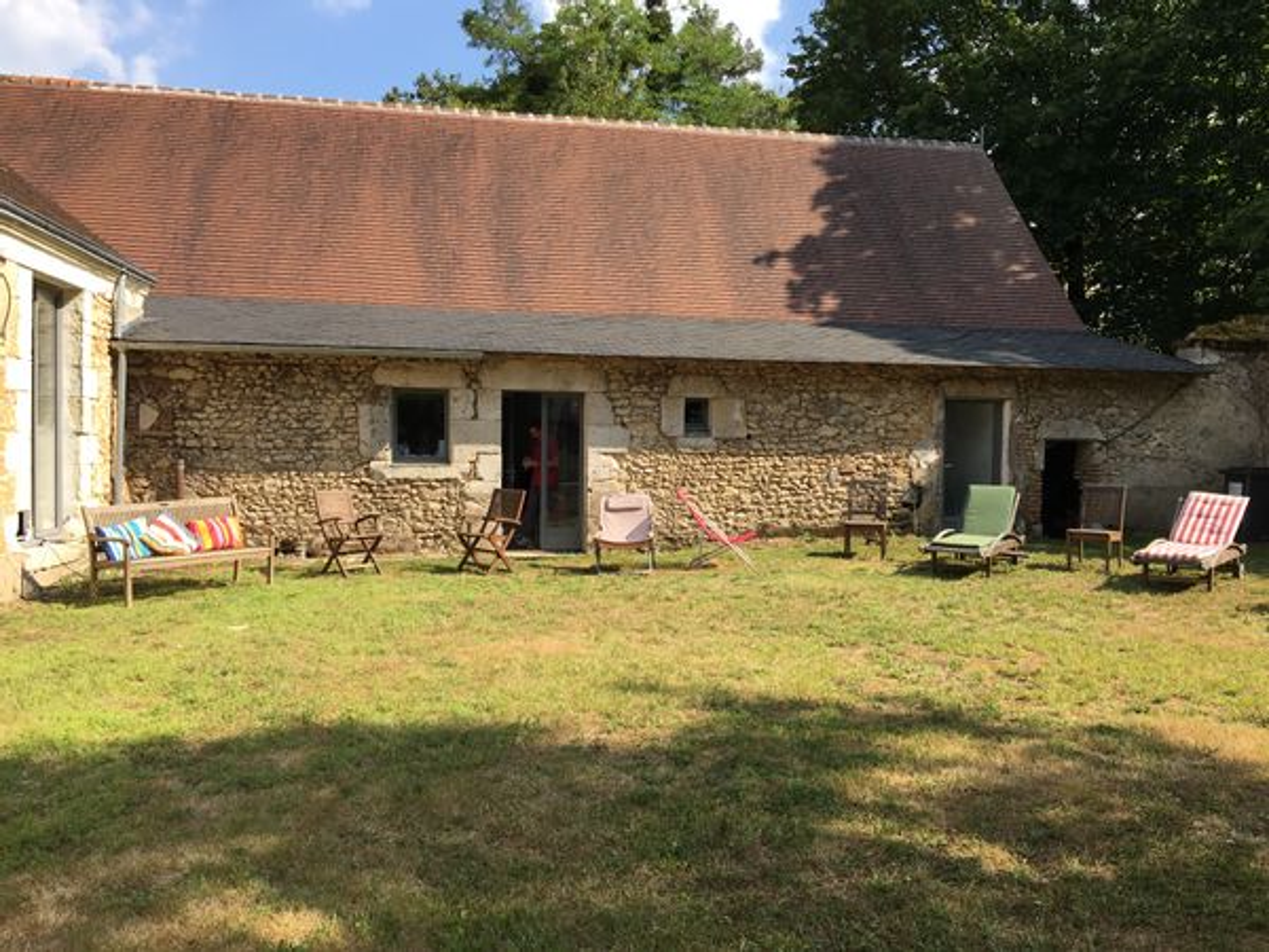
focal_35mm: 29
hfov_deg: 61.7
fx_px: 1063
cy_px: 476
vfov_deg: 48.2
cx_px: 634
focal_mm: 4.15
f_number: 2.2
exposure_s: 1/793
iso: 25
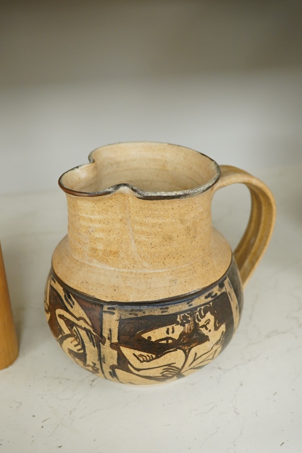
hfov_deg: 29.9
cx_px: 151
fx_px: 566
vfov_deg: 43.6
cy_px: 226
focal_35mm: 45
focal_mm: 30
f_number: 7.1
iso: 2500
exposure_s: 1/160
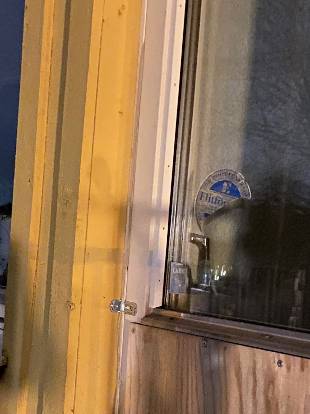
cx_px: 26
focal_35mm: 67
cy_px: 277
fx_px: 800
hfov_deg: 21.4
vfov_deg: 28.8
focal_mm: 4.25
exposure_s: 1/4
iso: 500
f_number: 1.8
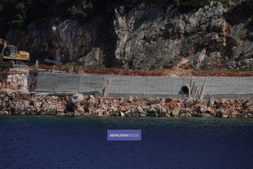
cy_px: 84
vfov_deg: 4.2
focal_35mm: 330
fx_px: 2319
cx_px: 126
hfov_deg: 6.2
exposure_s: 1/1000
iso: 100
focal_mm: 120.91
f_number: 5
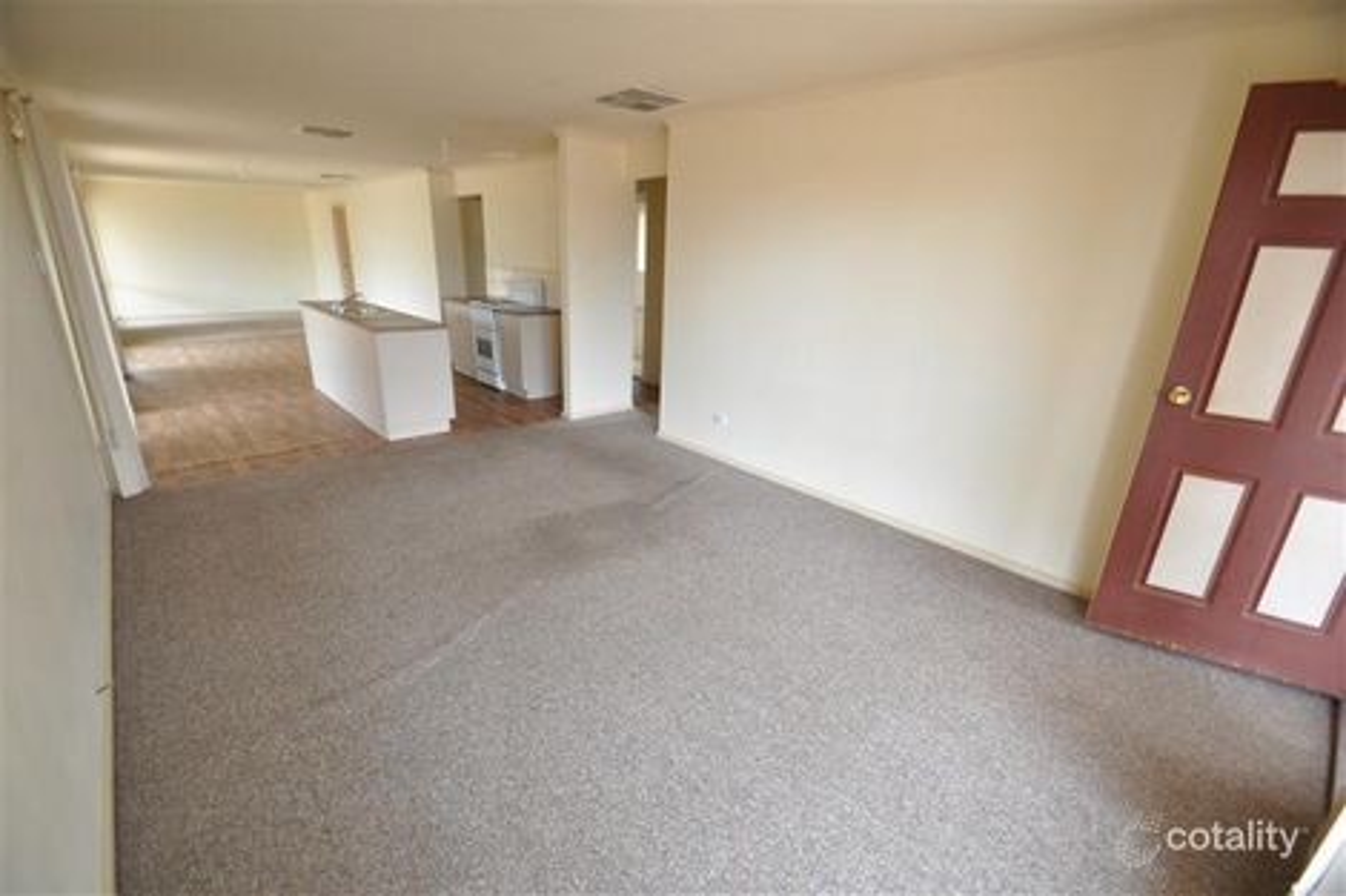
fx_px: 561
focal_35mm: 15
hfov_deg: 100.4
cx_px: 673
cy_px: 448
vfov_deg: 77.3
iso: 560
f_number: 4
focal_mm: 10
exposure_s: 1/60
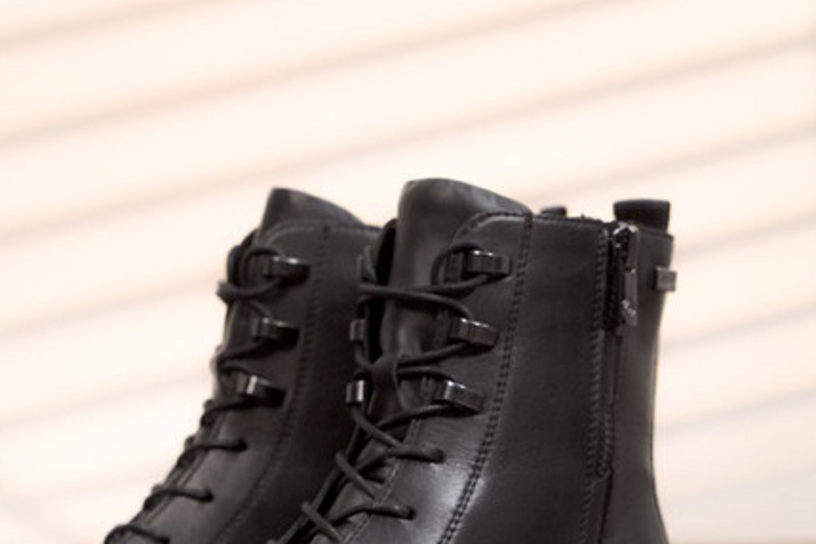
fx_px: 2992
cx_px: 254
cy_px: 500
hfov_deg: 15.5
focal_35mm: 132
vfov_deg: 10.3
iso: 1600
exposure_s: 1/250
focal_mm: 70
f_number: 7.1
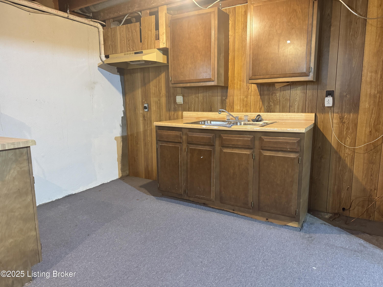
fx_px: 266
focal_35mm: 24
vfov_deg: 56.8
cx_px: 192
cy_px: 144
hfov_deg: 71.6
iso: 1000
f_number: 1.78
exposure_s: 1/40
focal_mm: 6.76
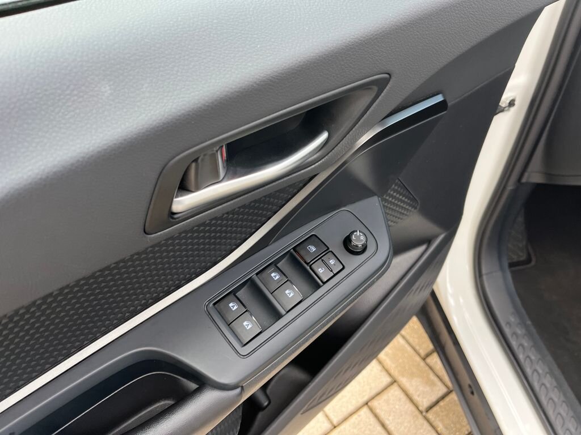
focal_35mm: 26
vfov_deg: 53.1
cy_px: 218
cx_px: 290
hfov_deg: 67.3
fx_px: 436
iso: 80
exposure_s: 1/121
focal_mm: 5.1
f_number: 1.6
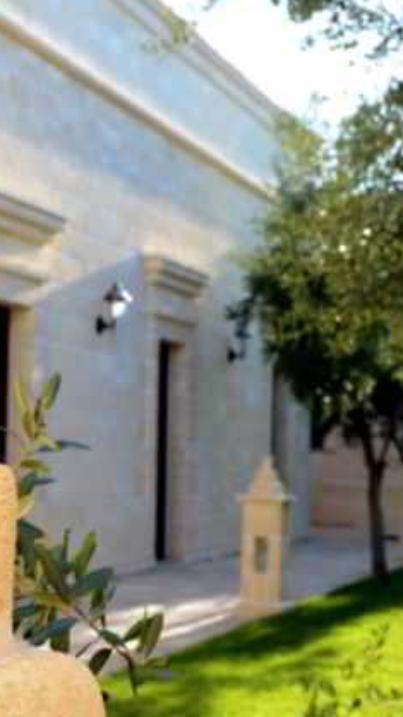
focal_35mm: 79
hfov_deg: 15.2
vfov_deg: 26.9
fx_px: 1497
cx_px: 73
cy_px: 362
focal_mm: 35
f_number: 10
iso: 500
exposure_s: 1/125
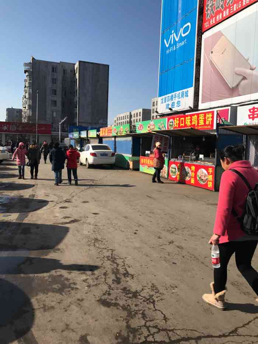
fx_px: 278
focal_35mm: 28
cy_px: 172
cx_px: 129
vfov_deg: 63.4
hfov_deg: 49.8
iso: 20
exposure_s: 1/2907
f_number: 1.8
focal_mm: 3.99
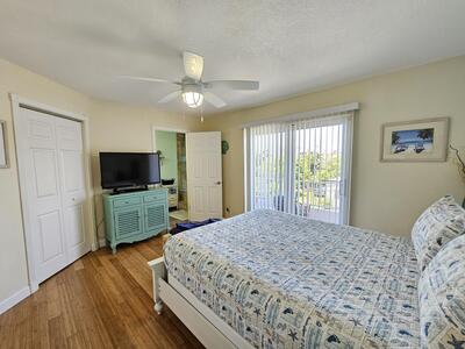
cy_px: 174
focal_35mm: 13
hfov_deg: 106.2
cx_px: 232
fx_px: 175
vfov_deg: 89.9
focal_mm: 2.2
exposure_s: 1/60
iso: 200
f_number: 2.2
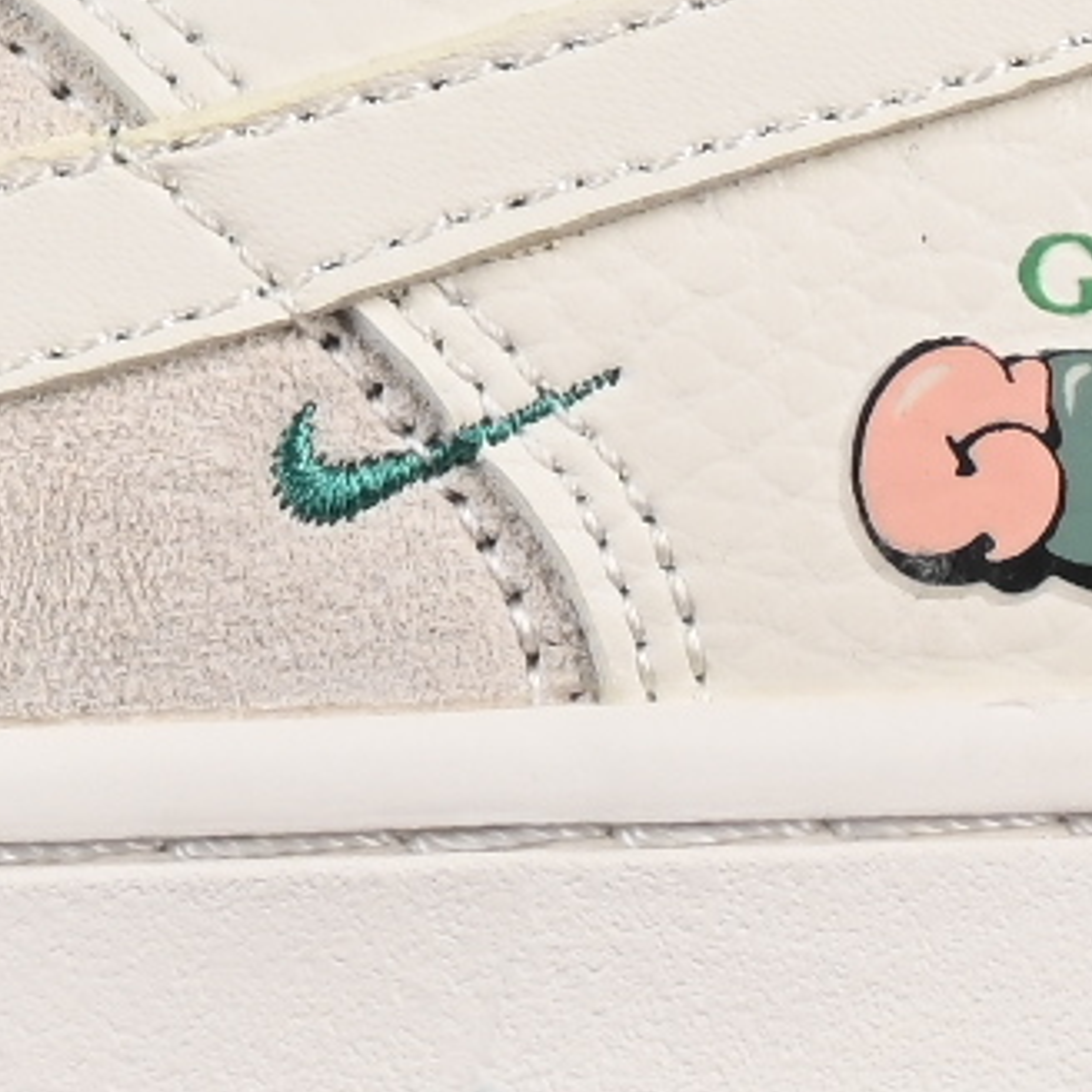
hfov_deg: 3.2
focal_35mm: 541
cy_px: -559
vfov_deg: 3.2
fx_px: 19308
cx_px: -679
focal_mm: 50
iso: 160
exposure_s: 1/80
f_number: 8
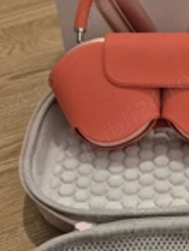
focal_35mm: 63
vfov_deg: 30.7
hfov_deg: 22.8
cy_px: 136
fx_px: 457
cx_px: 170
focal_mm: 5.4
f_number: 1.8
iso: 800
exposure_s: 1/60.2
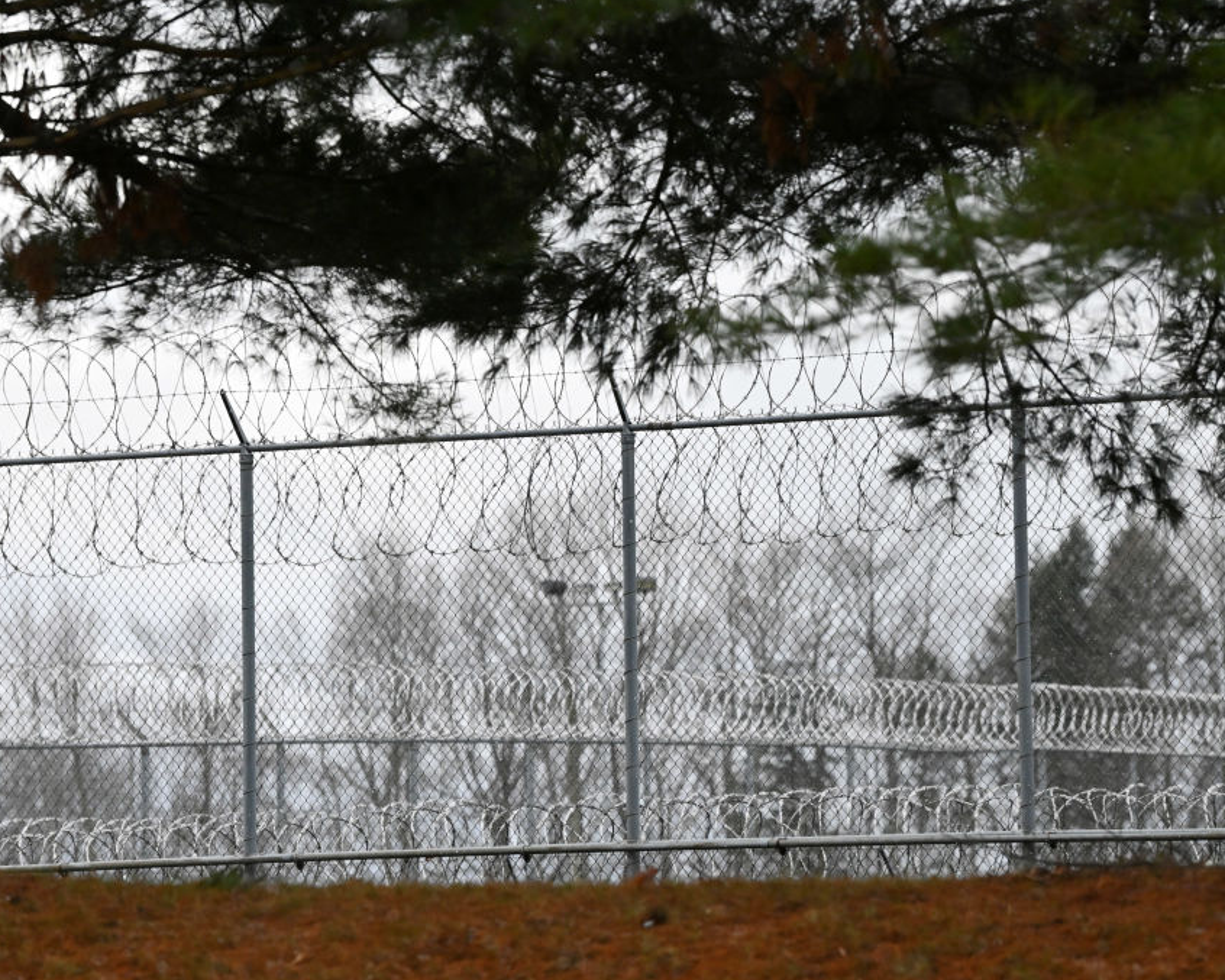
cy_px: 490
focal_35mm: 210
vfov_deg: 7.4
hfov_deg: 9.2
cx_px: 588
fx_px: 7614
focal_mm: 185
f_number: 5.6
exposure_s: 1/8000
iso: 5000
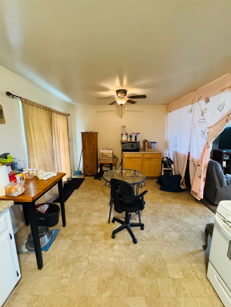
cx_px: 116
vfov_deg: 102.1
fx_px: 125
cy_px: 154
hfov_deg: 85.7
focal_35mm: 14
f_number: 2.2
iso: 1000
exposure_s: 1/60
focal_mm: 2.22
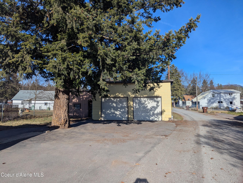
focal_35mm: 24
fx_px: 168
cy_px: 92
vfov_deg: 56.8
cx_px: 122
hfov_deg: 71.6
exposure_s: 1/2571
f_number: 1.85
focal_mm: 6.81
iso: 36
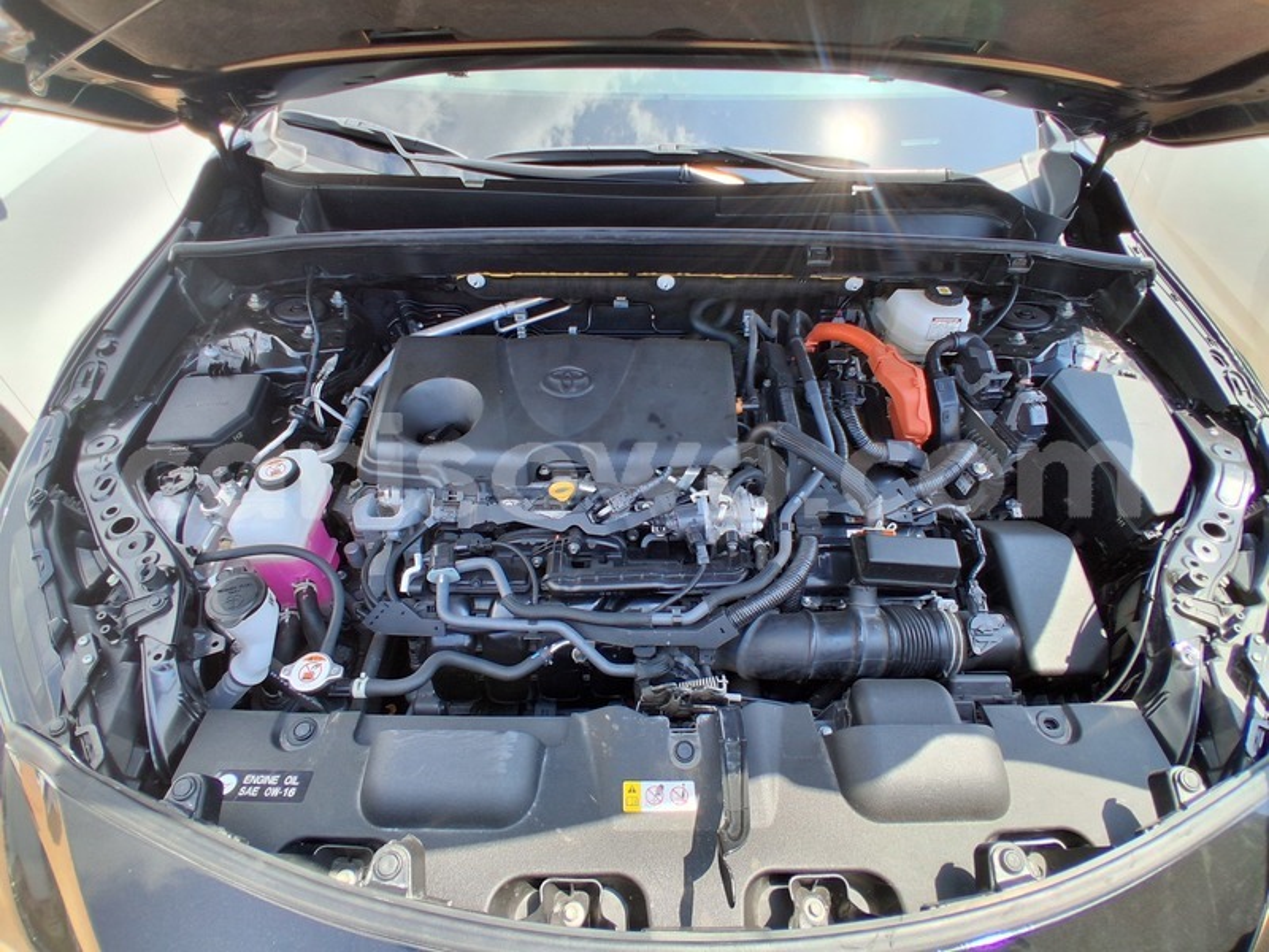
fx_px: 623
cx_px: 634
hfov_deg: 91.0
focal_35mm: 17
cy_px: 476
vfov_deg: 74.7
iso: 50
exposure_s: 1/307
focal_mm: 1.4
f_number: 2.2
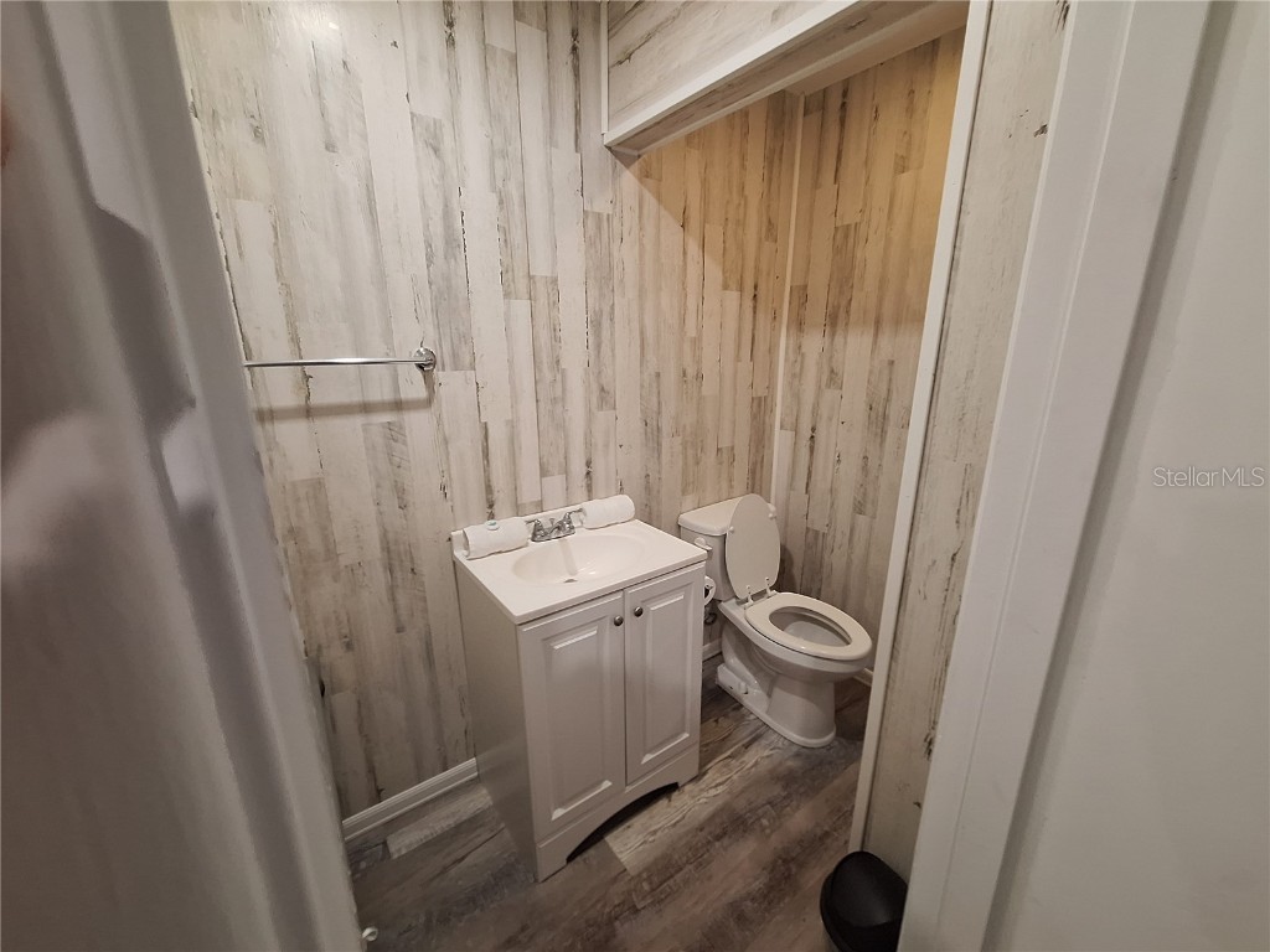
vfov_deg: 89.9
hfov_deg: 106.2
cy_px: 476
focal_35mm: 13
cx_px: 635
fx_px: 477
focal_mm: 1.74
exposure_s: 1/30
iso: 200
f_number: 2.2
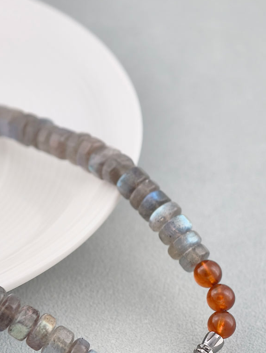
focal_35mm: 129
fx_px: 1319
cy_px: 261
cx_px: 123
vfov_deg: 15.2
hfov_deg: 11.5
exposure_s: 1/160
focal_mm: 22.48
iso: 125
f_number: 2.67
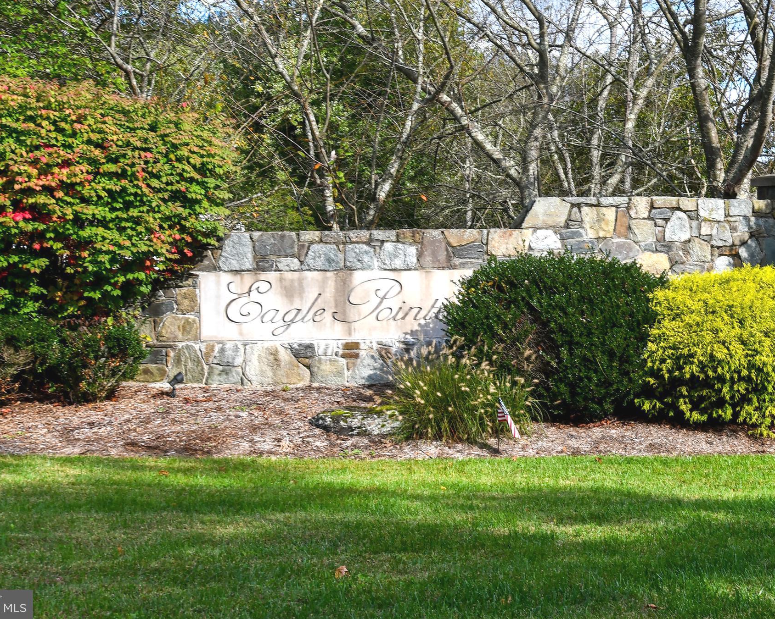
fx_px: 940
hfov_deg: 44.8
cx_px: 401
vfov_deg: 36.5
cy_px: 310
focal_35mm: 41
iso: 140
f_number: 8
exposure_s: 1/250
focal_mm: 24
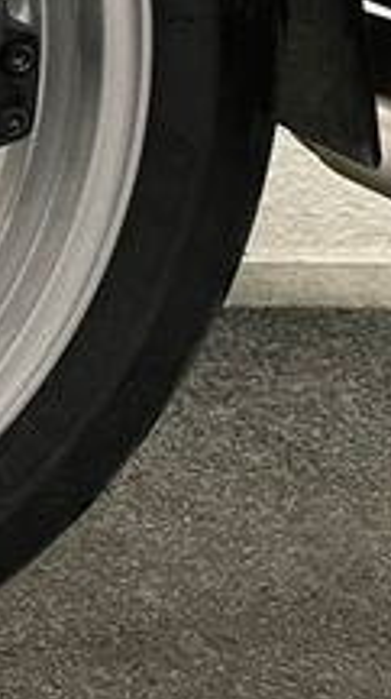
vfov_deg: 24.3
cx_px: -478
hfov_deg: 12.1
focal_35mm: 84
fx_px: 1553
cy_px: 19
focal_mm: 5.1
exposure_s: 1/50
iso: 400
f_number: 1.6
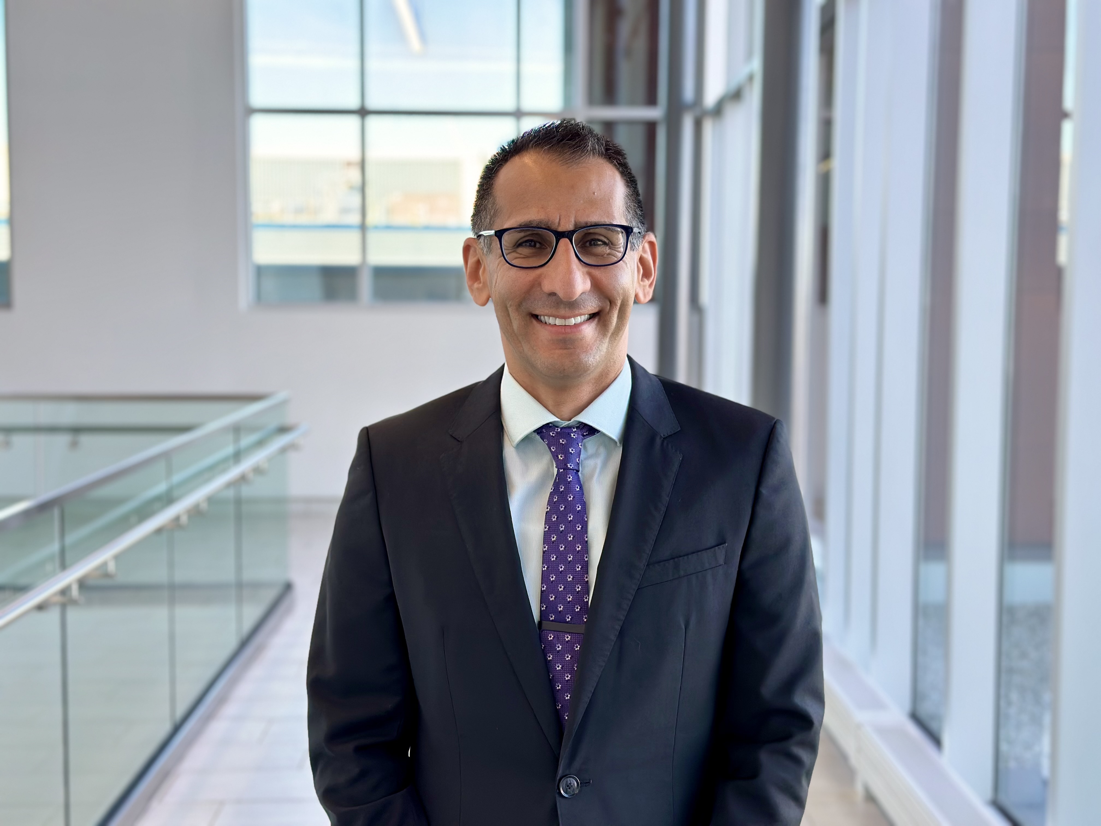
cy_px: 413
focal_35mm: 48
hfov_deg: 39.7
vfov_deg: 30.3
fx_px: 1527
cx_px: 550
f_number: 1.78
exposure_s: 1/253
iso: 80
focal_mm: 6.86
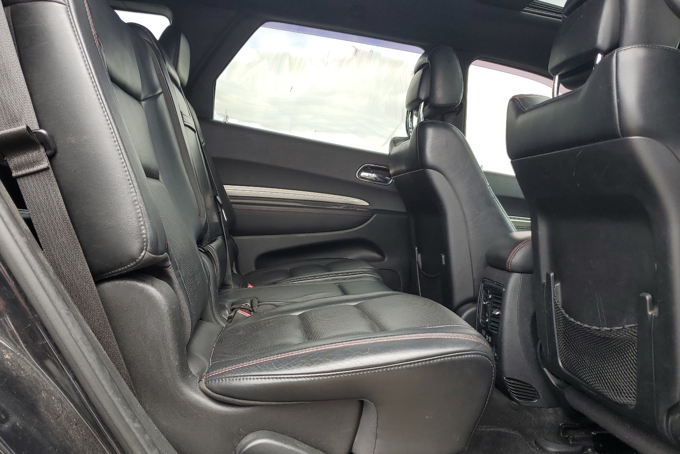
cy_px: 246
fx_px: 548
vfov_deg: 44.9
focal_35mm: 29
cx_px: 346
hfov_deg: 63.6
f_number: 1.5
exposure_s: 1/286
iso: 50
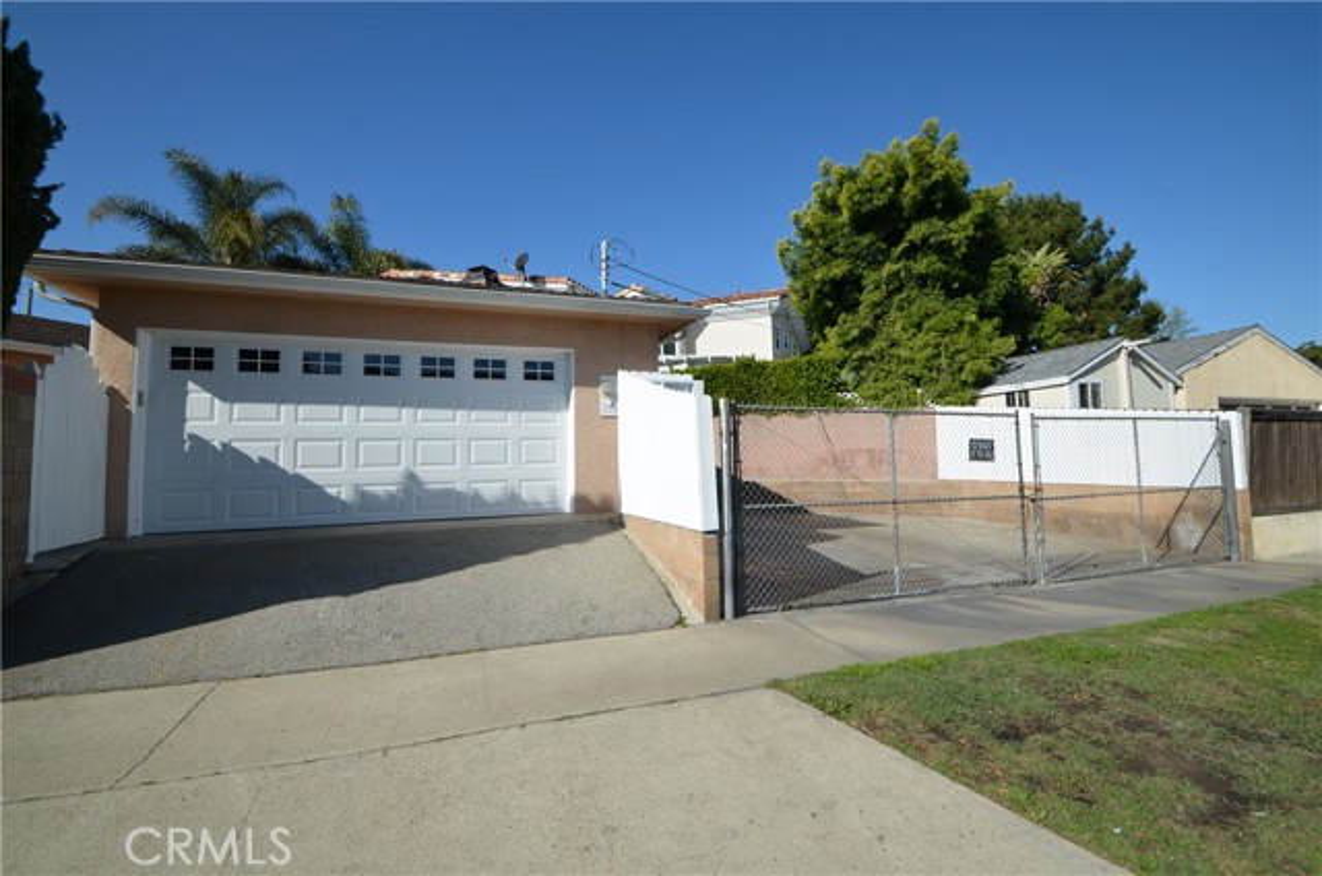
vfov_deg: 77.1
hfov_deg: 100.5
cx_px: 661
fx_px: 550
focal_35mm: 15
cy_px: 438
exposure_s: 1/400
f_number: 8
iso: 100
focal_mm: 10
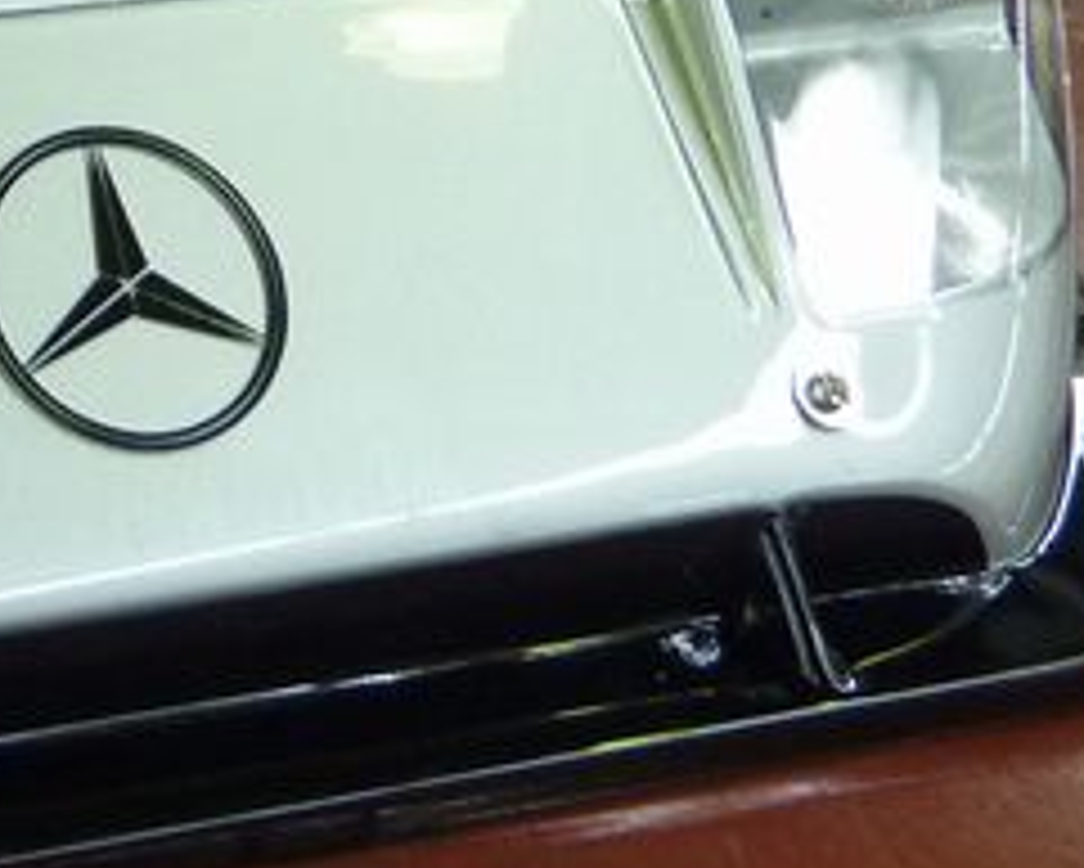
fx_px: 2921
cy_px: -551
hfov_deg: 18.5
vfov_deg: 15.2
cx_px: -567
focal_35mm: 91
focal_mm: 4.1
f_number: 3.3
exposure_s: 1/30
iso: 250
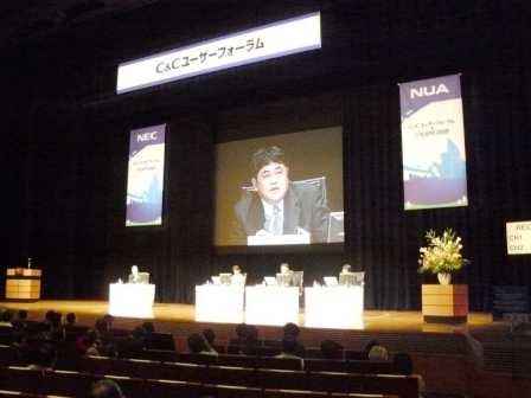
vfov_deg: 39.7
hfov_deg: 51.4
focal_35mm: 36
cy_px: 199
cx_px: 266
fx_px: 552
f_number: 2.8
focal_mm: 6
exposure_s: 1/20
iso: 800
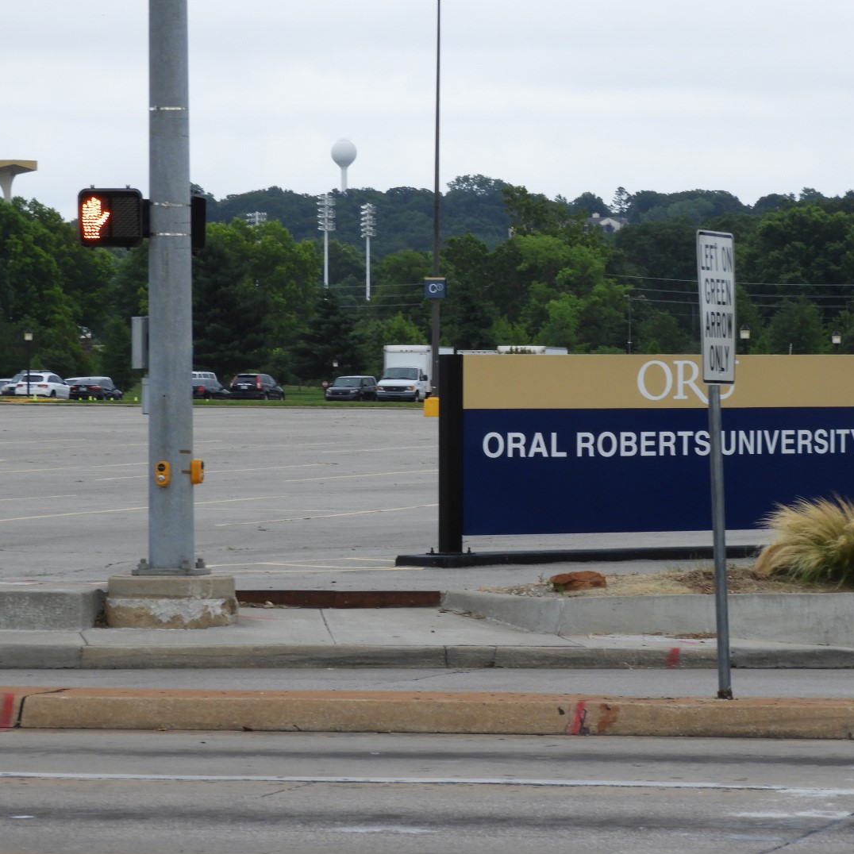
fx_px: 5610
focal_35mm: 201
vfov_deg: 8.7
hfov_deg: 8.7
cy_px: 428
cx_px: 559
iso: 140
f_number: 5.2
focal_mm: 30.5
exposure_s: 1/60
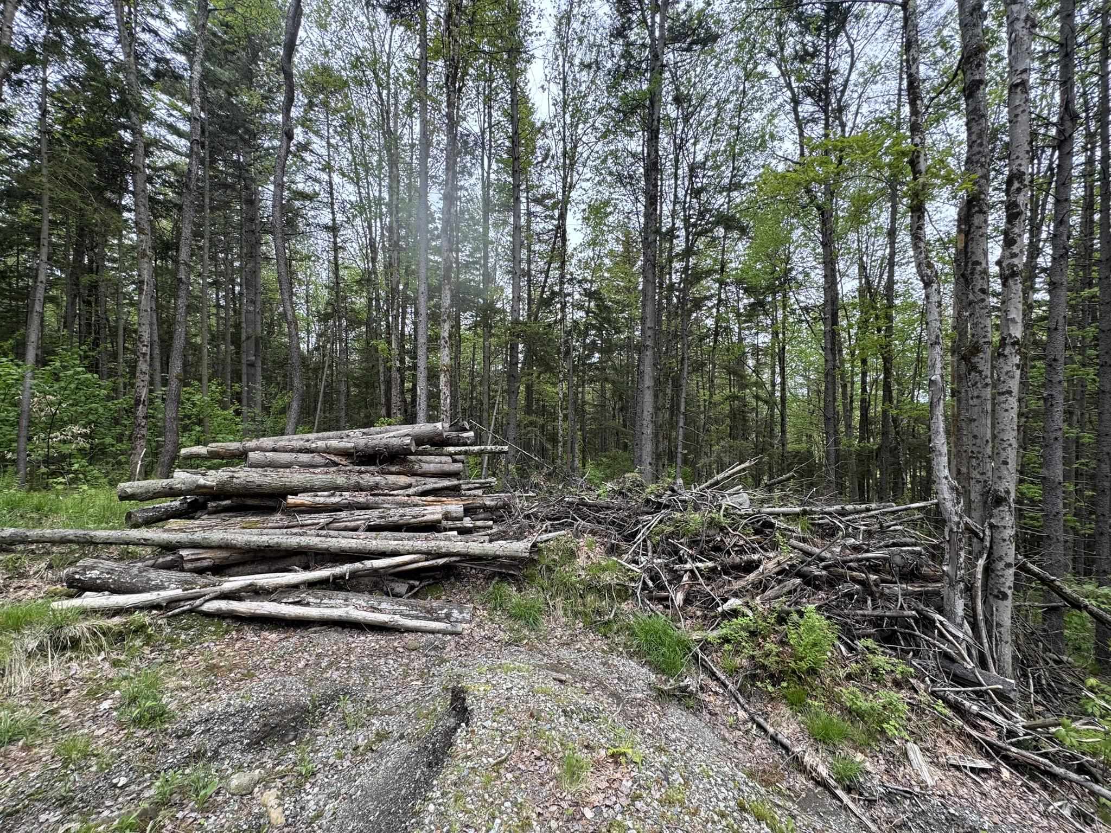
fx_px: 449
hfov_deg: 102.1
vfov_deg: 85.7
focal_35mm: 14
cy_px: 416
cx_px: 556
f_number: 2.2
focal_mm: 2.22
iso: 40
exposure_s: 1/155
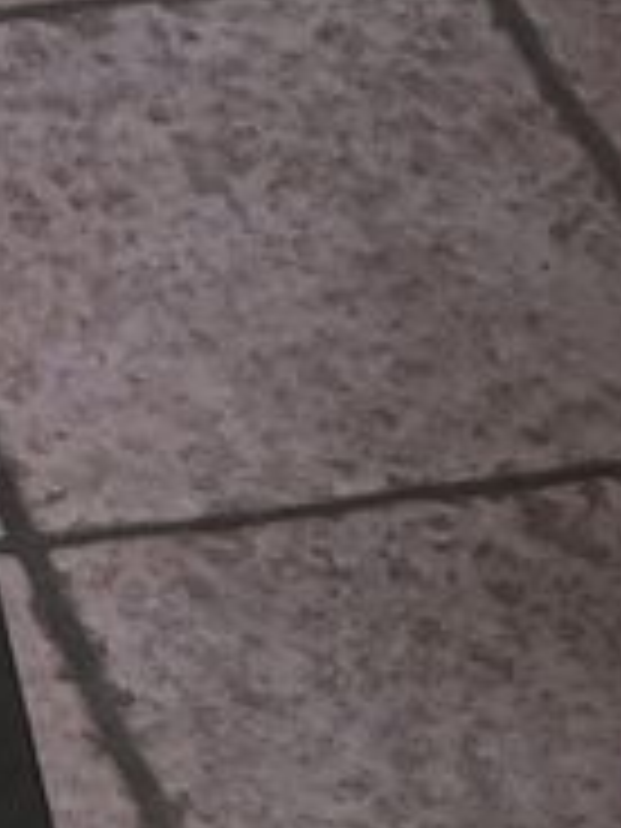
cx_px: -932
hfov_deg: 8.5
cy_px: 1260
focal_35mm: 158
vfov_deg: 11.9
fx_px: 3779
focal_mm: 4.15
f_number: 2.2
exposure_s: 1/100
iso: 32
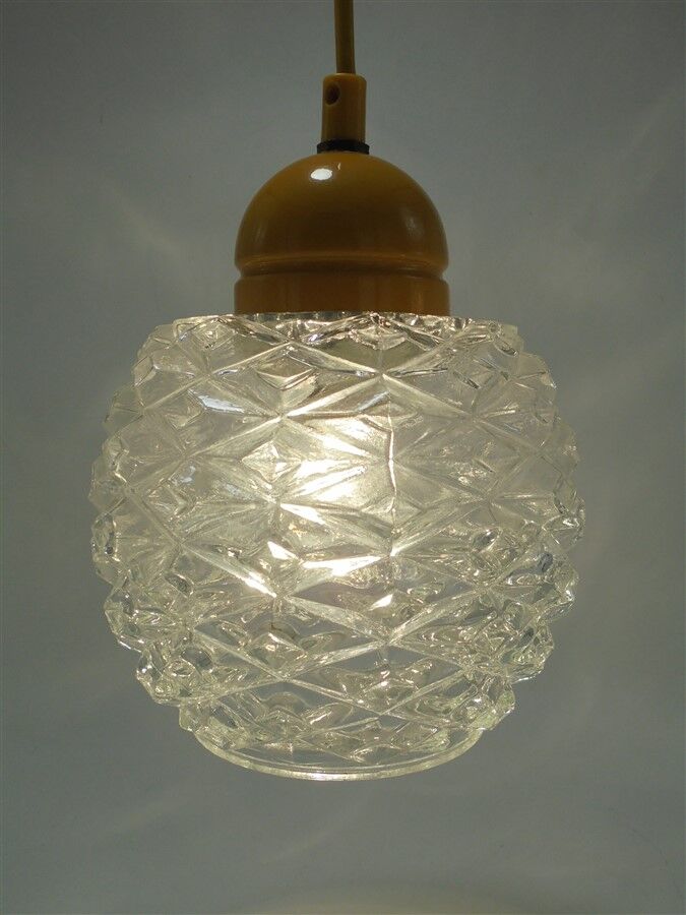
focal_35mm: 34
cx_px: 343
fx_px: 898
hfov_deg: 41.8
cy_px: 458
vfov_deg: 54.0
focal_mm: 6.1
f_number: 4
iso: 100
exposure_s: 1/400
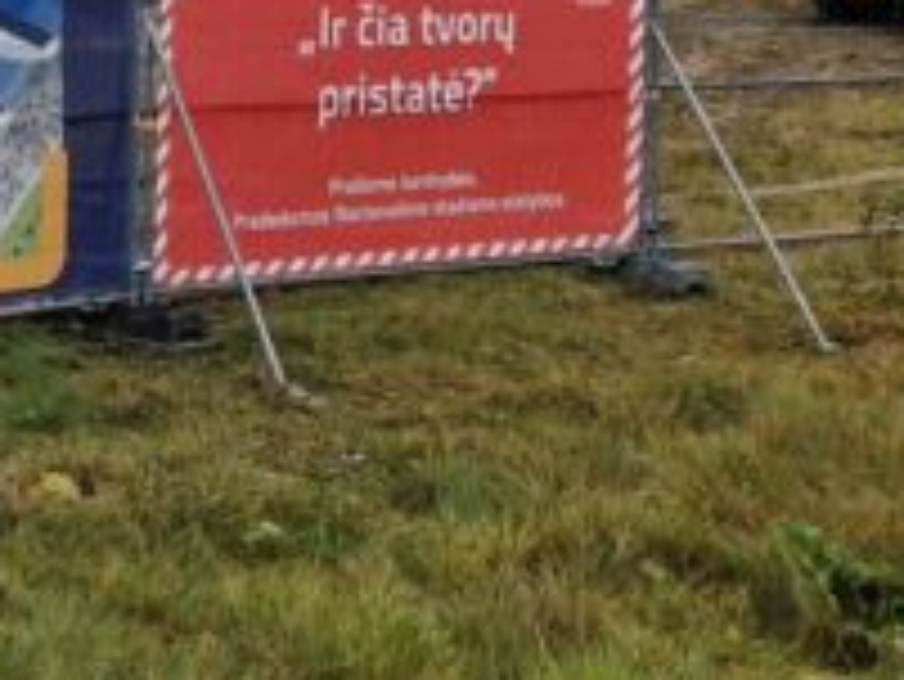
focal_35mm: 117
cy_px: -270
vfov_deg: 12.2
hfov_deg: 16.4
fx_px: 3057
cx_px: -49
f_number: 1.8
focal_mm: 5.4
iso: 50
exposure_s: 1/338
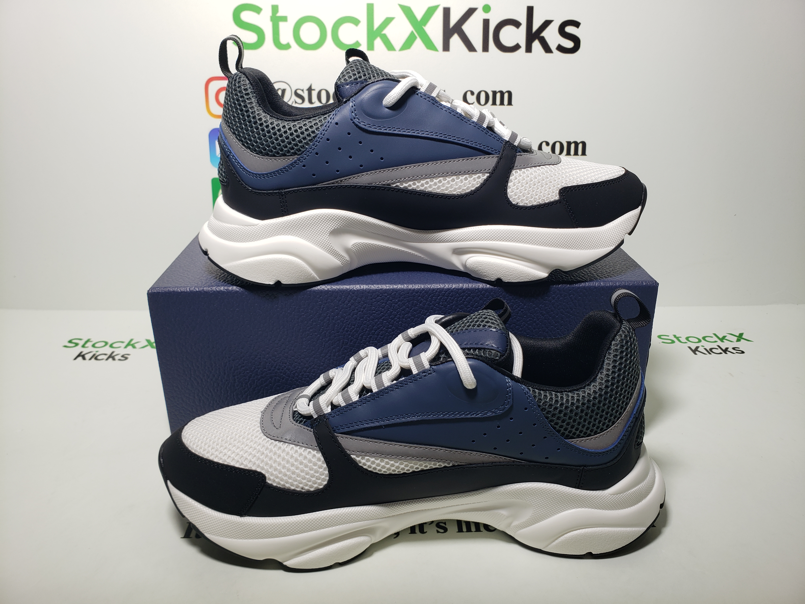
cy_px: 302
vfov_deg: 53.1
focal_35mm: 26
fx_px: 605
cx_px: 402
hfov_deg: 67.3
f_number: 2.4
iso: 50
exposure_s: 1/133
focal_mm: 4.3
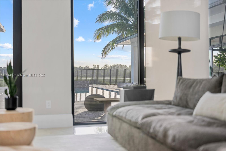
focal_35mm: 50
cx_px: 113
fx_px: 314
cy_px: 76
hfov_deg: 39.6
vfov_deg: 27.0
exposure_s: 1/100
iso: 64
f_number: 2
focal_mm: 50
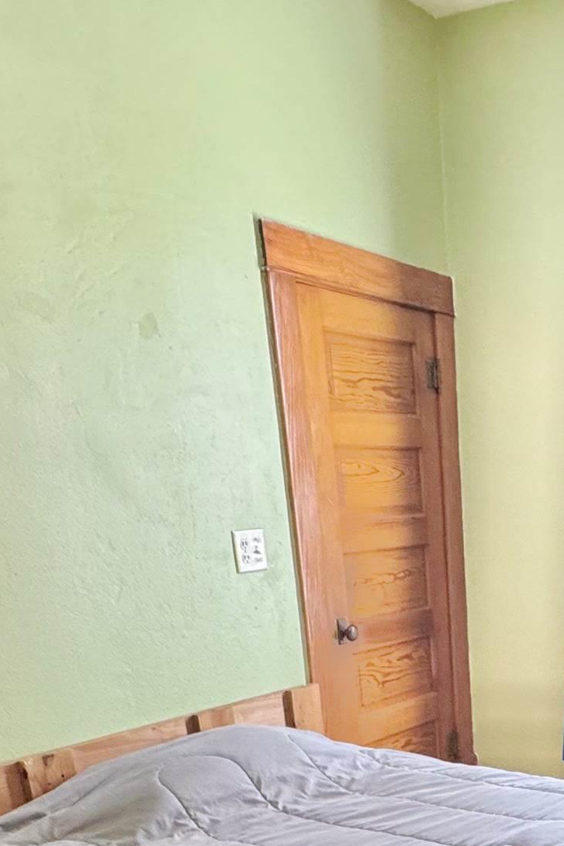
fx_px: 964
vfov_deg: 40.7
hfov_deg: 29.9
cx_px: 594
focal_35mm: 41
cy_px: 869
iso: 320
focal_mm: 2.22
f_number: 2.2
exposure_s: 1/60
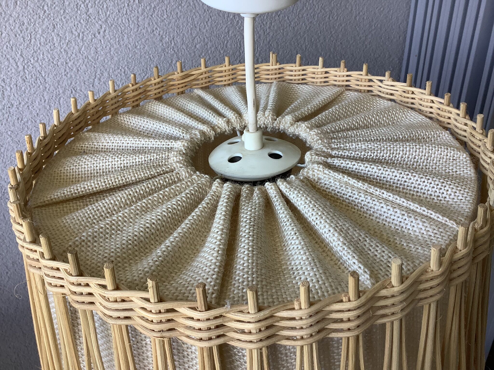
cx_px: 247
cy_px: 185
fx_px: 442
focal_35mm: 31
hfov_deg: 58.4
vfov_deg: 45.4
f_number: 2.4
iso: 40
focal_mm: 3.3
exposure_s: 1/120
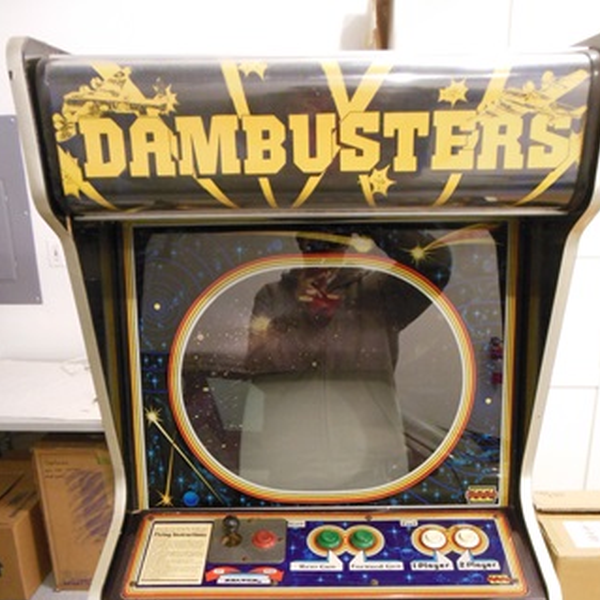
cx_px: 312
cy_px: 419
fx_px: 608
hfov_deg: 52.5
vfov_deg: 51.1
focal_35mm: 31
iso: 800
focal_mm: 4.5
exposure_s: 1/4
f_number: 3.2
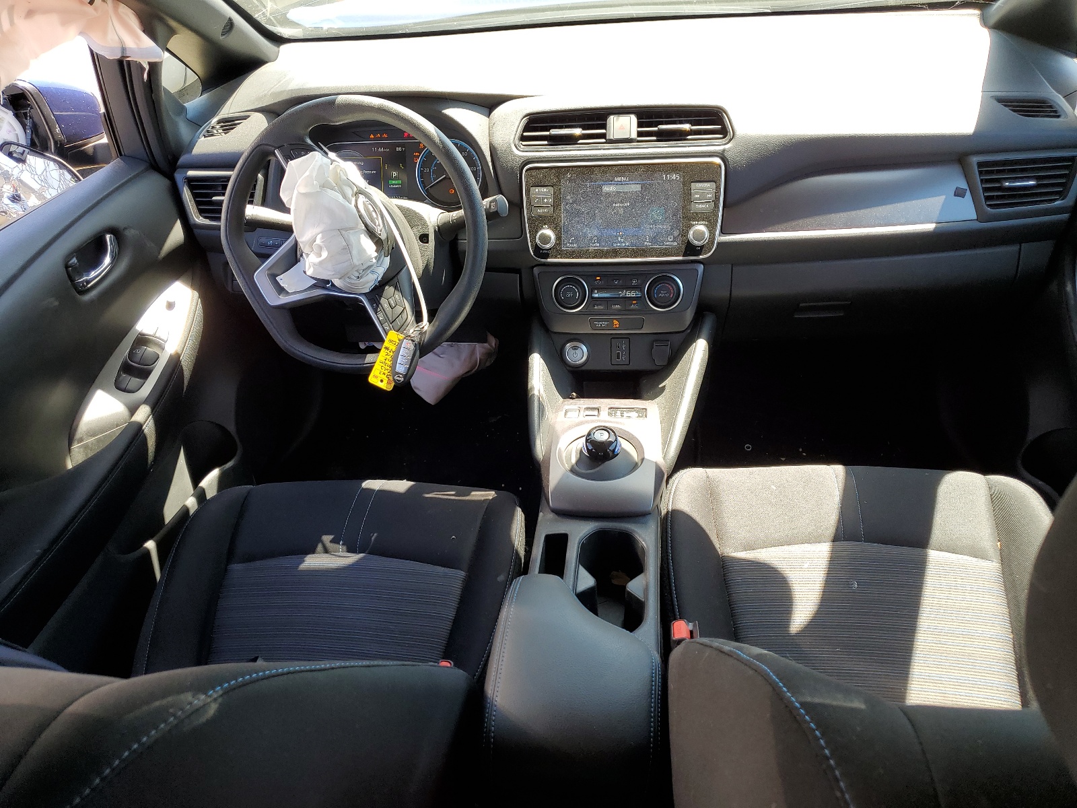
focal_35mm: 26
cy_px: 404
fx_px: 809
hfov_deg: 67.3
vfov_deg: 53.1
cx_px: 538
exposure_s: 1/222
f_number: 1.5
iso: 50
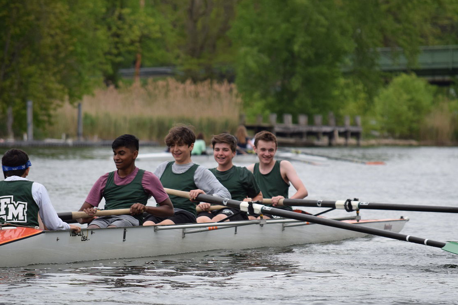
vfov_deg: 4.2
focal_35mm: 324
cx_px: 227
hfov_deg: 6.4
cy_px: 161
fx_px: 4122
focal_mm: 200
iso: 360
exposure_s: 1/500
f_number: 5.6
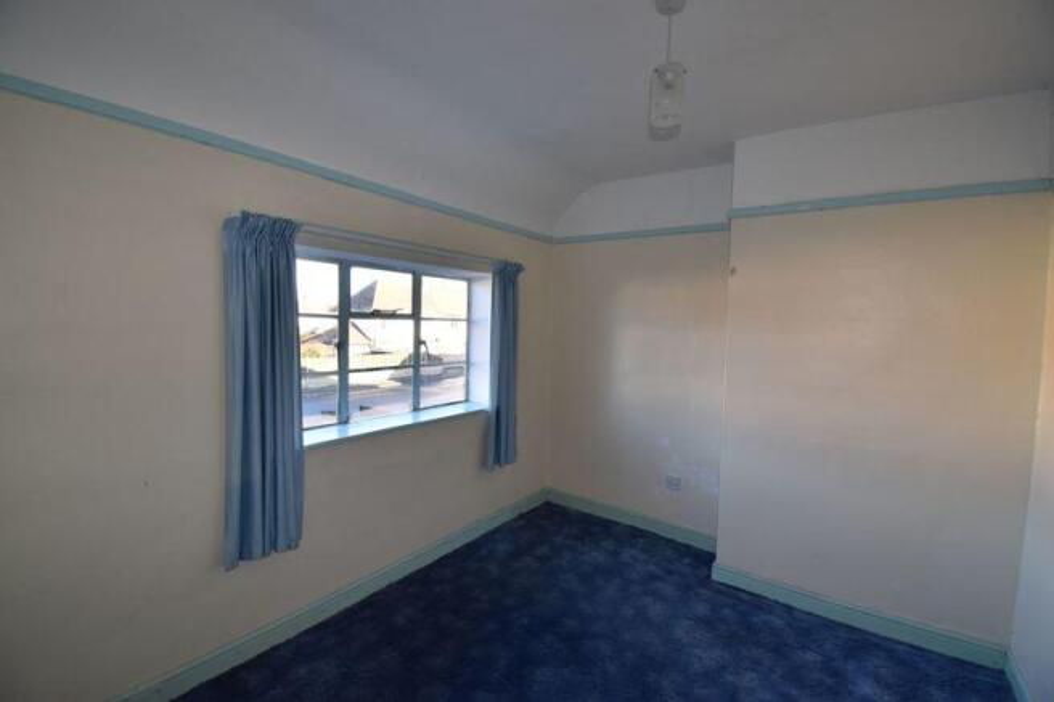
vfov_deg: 77.3
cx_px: 527
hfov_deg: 100.4
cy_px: 351
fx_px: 439
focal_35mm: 15
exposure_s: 1/60
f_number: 8
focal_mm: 10
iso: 320
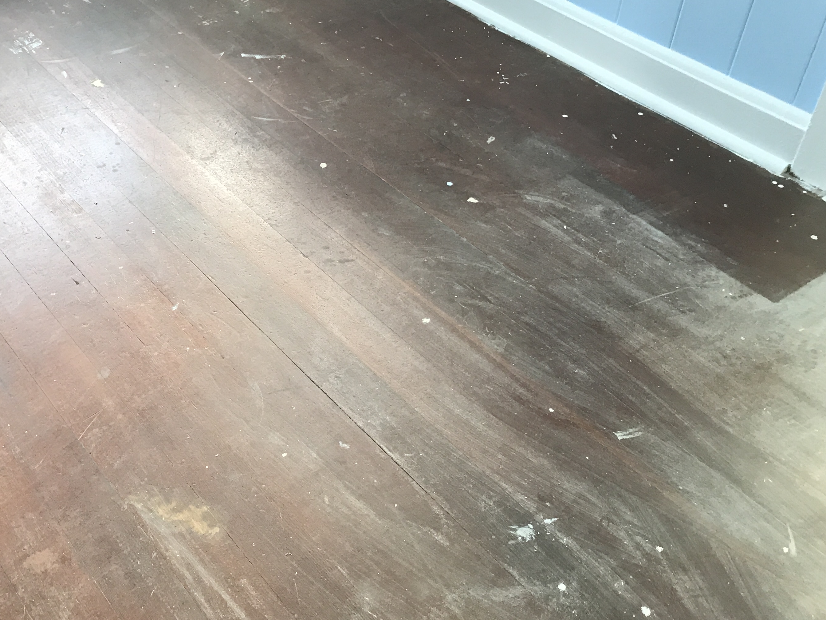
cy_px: 311
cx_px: 258
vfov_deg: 34.3
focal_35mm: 42
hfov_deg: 44.0
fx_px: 1002
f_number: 1.8
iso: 32
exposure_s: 1/30
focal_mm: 3.99
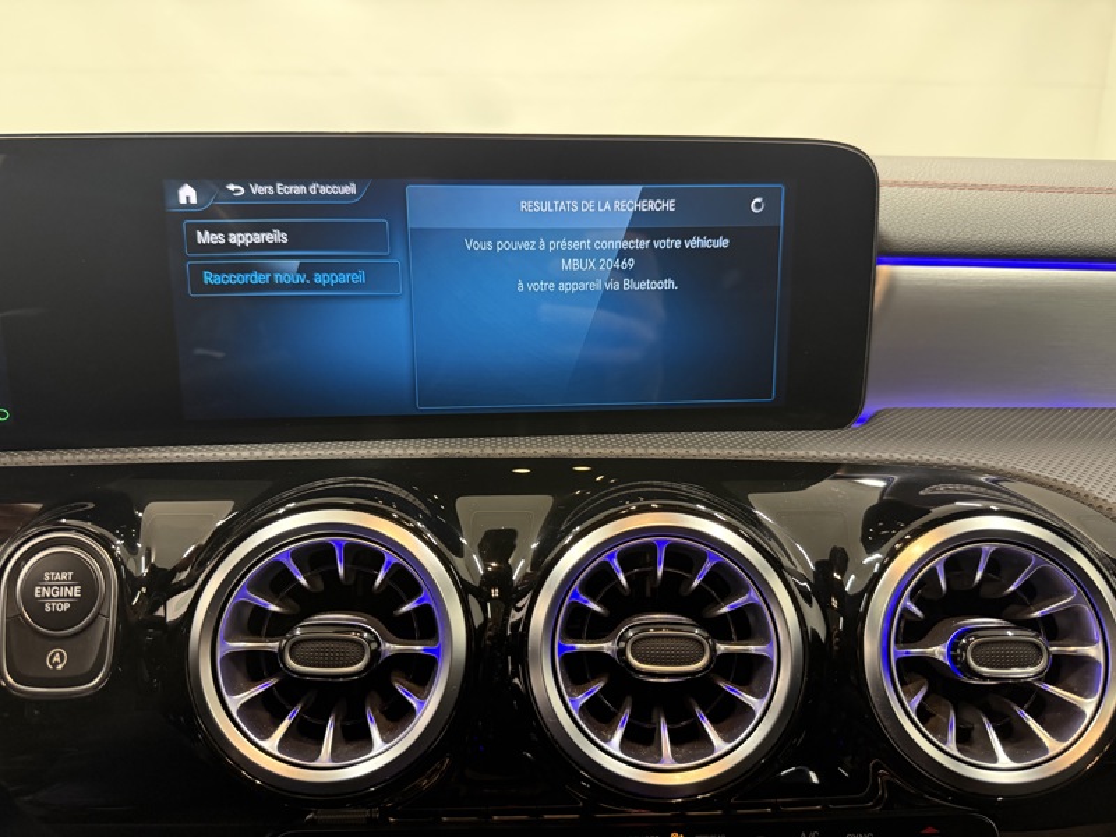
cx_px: 558
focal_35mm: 24
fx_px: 774
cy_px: 418
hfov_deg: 71.6
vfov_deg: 56.8
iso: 320
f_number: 1.78
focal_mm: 6.76
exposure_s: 1/50
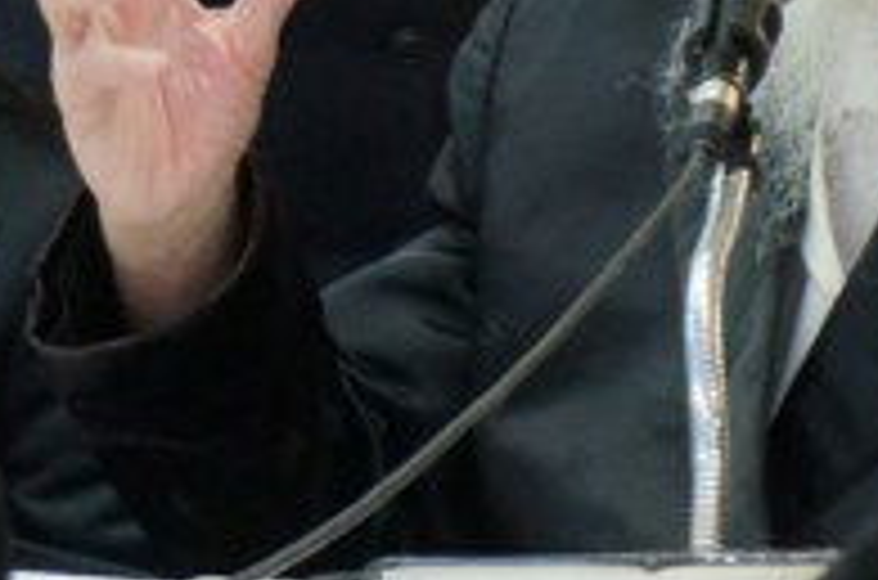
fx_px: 11921
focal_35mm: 490
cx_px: 522
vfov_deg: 2.8
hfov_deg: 4.2
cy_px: -513
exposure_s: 1/60
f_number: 5.6
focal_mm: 55
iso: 1600
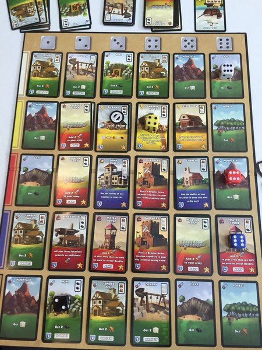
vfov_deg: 61.7
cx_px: 131
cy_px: 175
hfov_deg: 48.2
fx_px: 293
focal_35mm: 29
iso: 32
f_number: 2.2
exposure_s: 1/40
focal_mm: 4.15
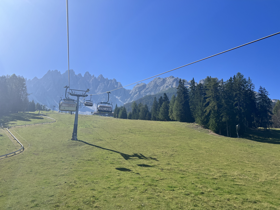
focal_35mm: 26
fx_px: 210
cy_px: 105
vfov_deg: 53.1
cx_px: 140
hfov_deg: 67.3
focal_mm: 5.7
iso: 50
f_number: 1.5
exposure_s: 1/4630
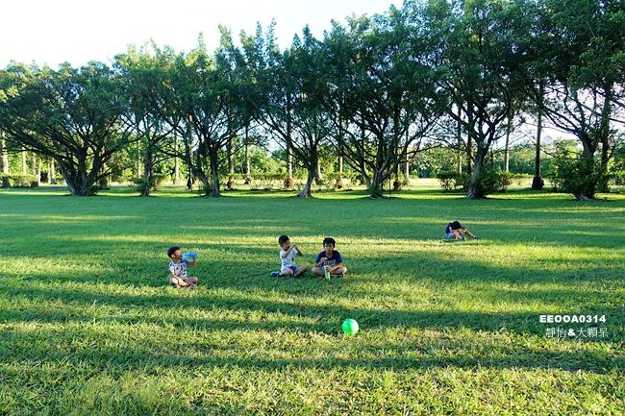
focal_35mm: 24
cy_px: 208
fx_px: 417
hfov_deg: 73.8
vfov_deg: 53.1
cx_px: 312
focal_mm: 8.8
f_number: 2.8
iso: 125
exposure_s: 1/160
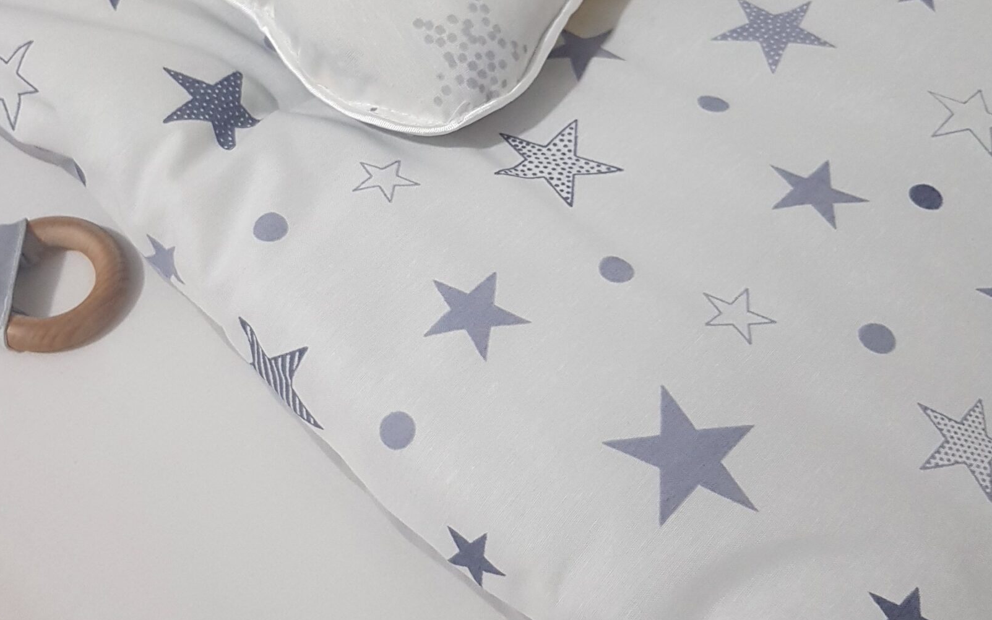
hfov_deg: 45.1
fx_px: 1190
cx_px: 420
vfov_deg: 28.9
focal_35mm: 44
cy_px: 187
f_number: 1.7
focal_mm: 4.3
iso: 125
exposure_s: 1/50
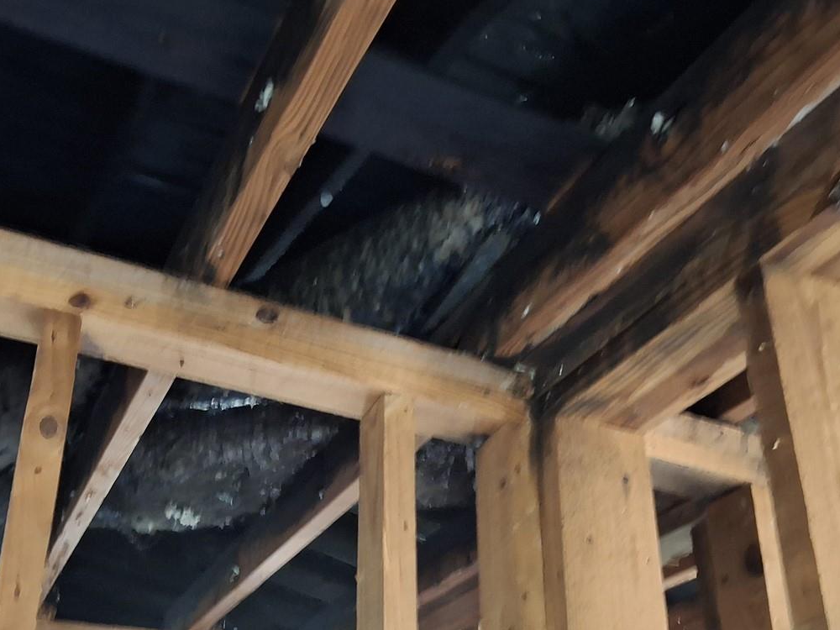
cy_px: 477
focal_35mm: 40
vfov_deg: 35.1
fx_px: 971
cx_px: 373
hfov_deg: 46.7
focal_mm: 4.69
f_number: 1.8
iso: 800
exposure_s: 1/20
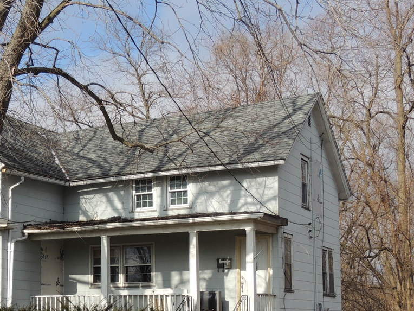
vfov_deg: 22.0
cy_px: 235
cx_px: 112
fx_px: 789
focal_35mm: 66
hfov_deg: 29.0
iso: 100
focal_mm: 6.2
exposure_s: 1/1250
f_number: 3.3
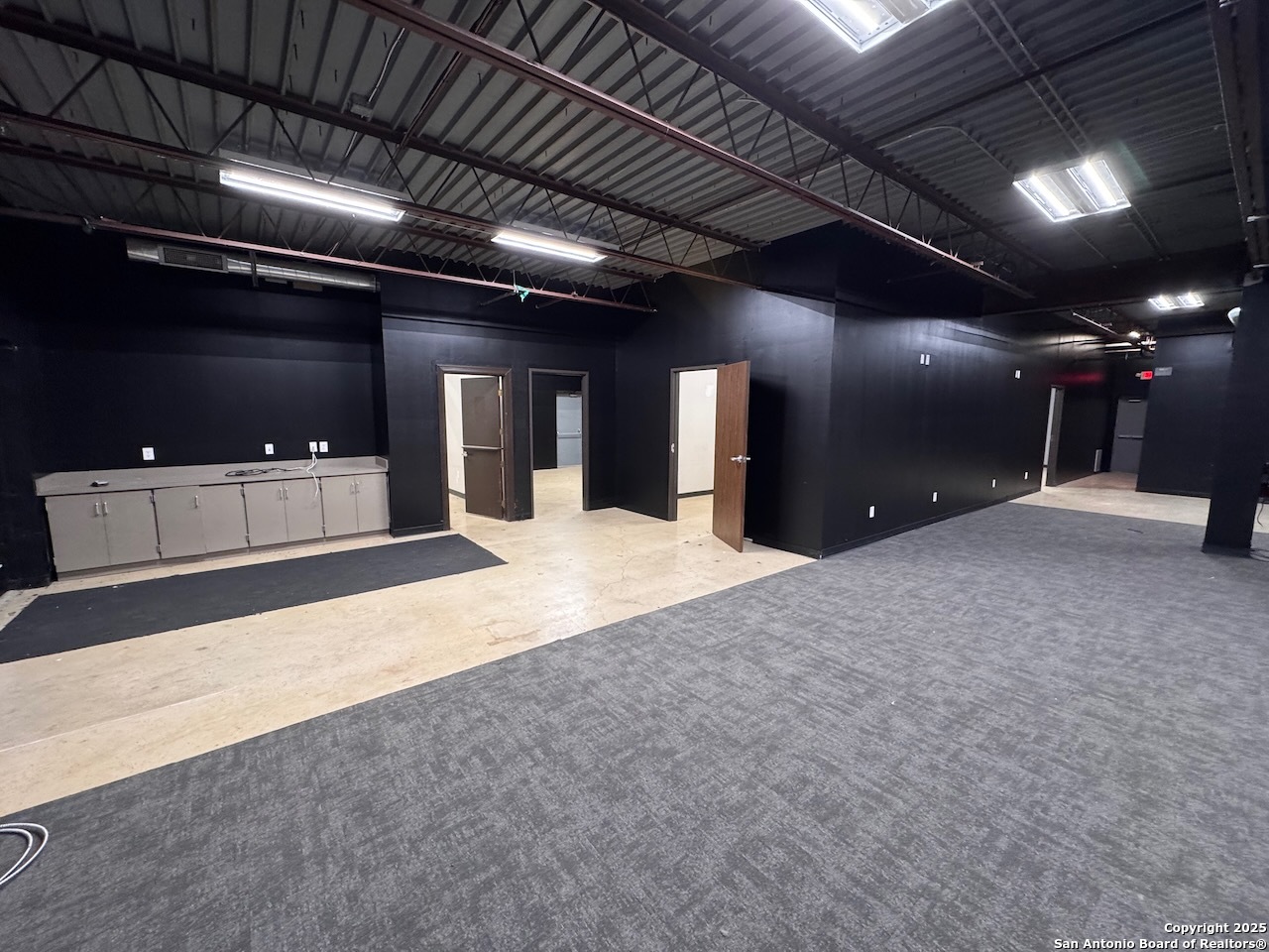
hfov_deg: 102.1
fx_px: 513
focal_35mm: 14
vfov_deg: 85.7
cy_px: 476
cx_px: 634
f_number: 2.2
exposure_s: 1/67
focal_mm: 2.22
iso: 320
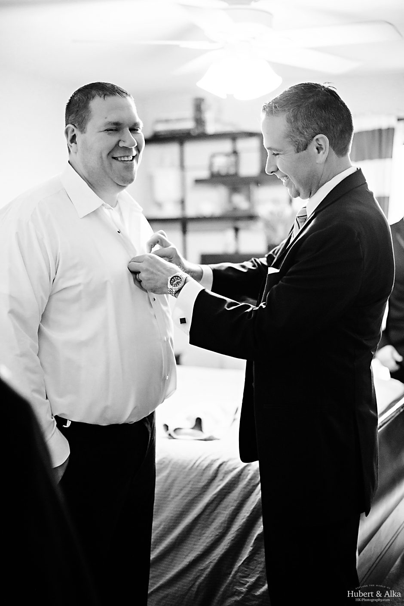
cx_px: 202
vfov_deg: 39.6
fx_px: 841
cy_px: 303
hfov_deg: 27.0
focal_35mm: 50
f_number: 1.8
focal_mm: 50
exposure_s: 1/160
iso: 500
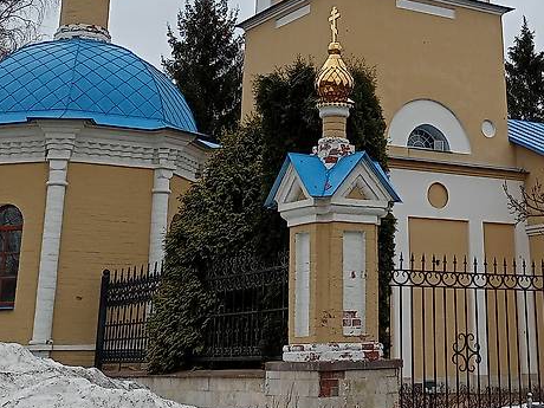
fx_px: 1147
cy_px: -48
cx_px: 403
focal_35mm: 73
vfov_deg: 19.3
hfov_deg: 26.4
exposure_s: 1/2101
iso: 112
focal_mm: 4.69
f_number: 1.8
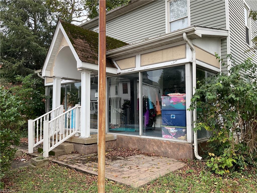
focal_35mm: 29
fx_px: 215
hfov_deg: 61.7
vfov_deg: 48.2
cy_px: 96
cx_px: 128
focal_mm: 3
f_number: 1.8
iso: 16
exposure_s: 1/235
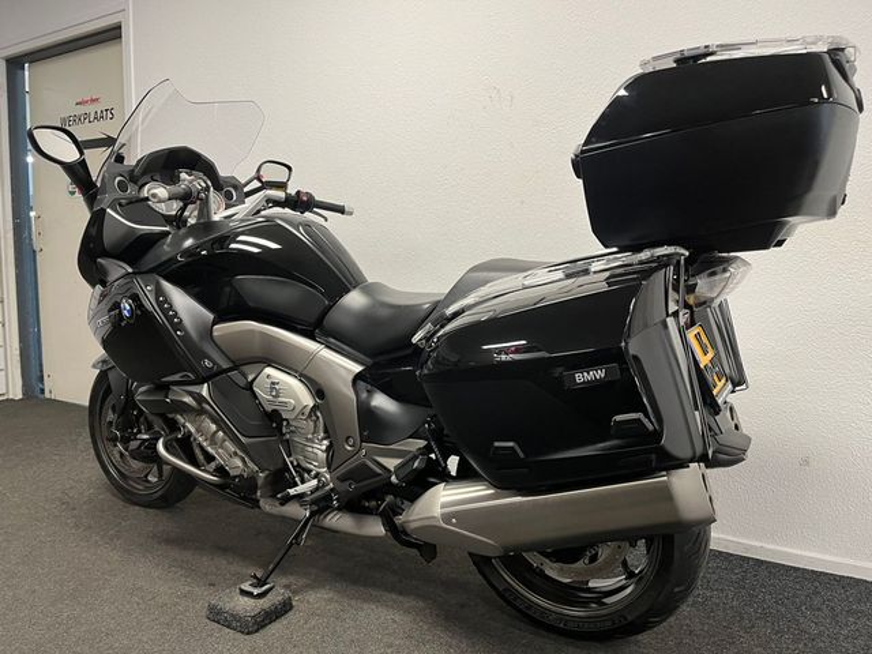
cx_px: 436
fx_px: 655
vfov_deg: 53.1
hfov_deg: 67.3
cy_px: 327
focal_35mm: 26
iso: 80
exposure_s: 1/50
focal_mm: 5.1
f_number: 1.6
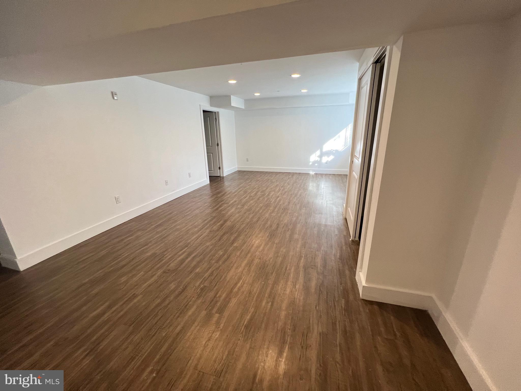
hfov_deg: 106.2
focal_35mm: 13
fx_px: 196
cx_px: 260
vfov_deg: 89.9
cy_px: 196
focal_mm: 1.57
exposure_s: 1/120
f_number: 1.8
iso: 200
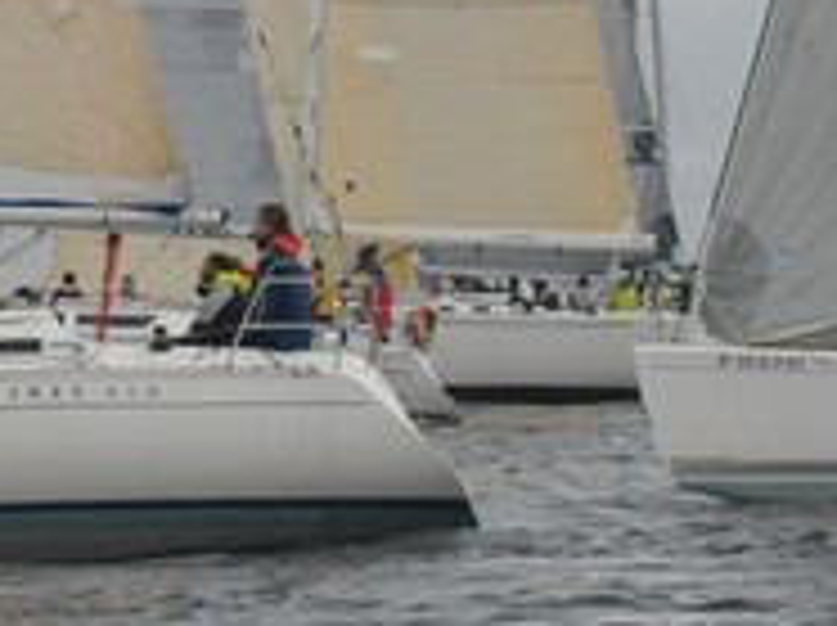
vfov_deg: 3.4
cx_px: -338
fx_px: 10569
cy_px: -164
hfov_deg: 4.5
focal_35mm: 438
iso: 140
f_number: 5.6
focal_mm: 55
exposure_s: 1/125
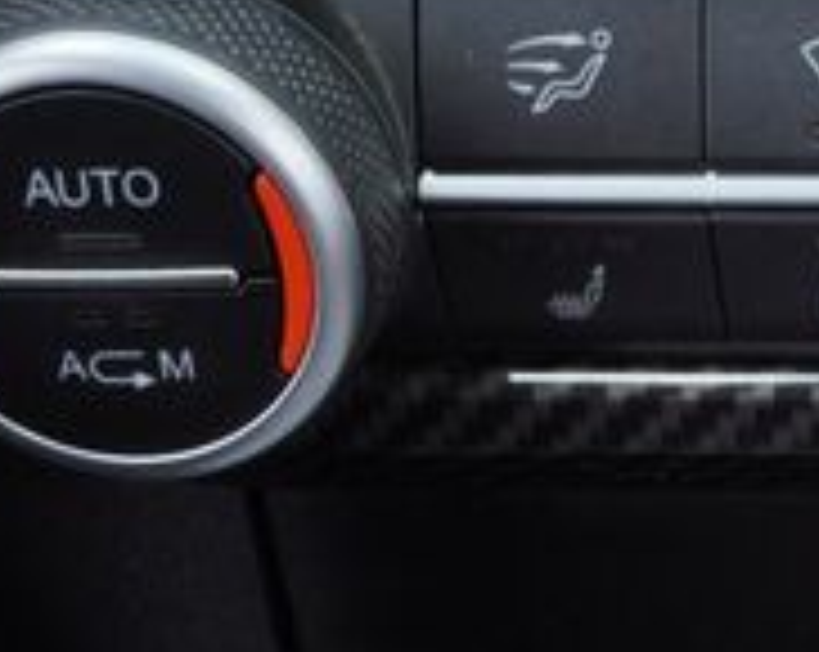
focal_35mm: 164
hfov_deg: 11.3
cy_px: 254
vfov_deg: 9.4
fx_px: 3960
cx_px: 1228
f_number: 13
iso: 160
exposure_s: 1/15
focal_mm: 33
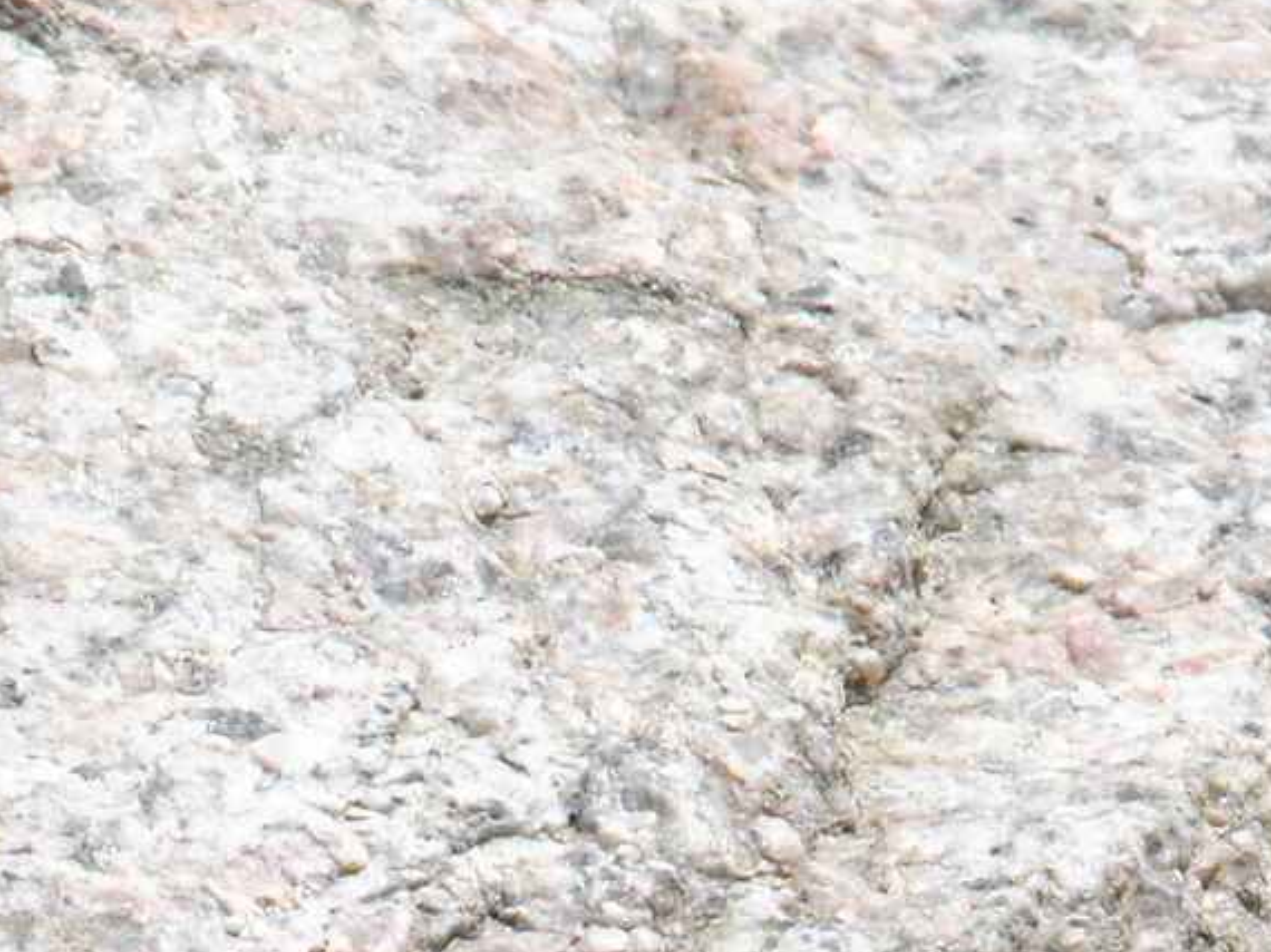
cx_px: 334
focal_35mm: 1642
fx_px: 60264
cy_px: 1584
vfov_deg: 0.9
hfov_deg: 1.2
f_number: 13
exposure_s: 1/320
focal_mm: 270
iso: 400
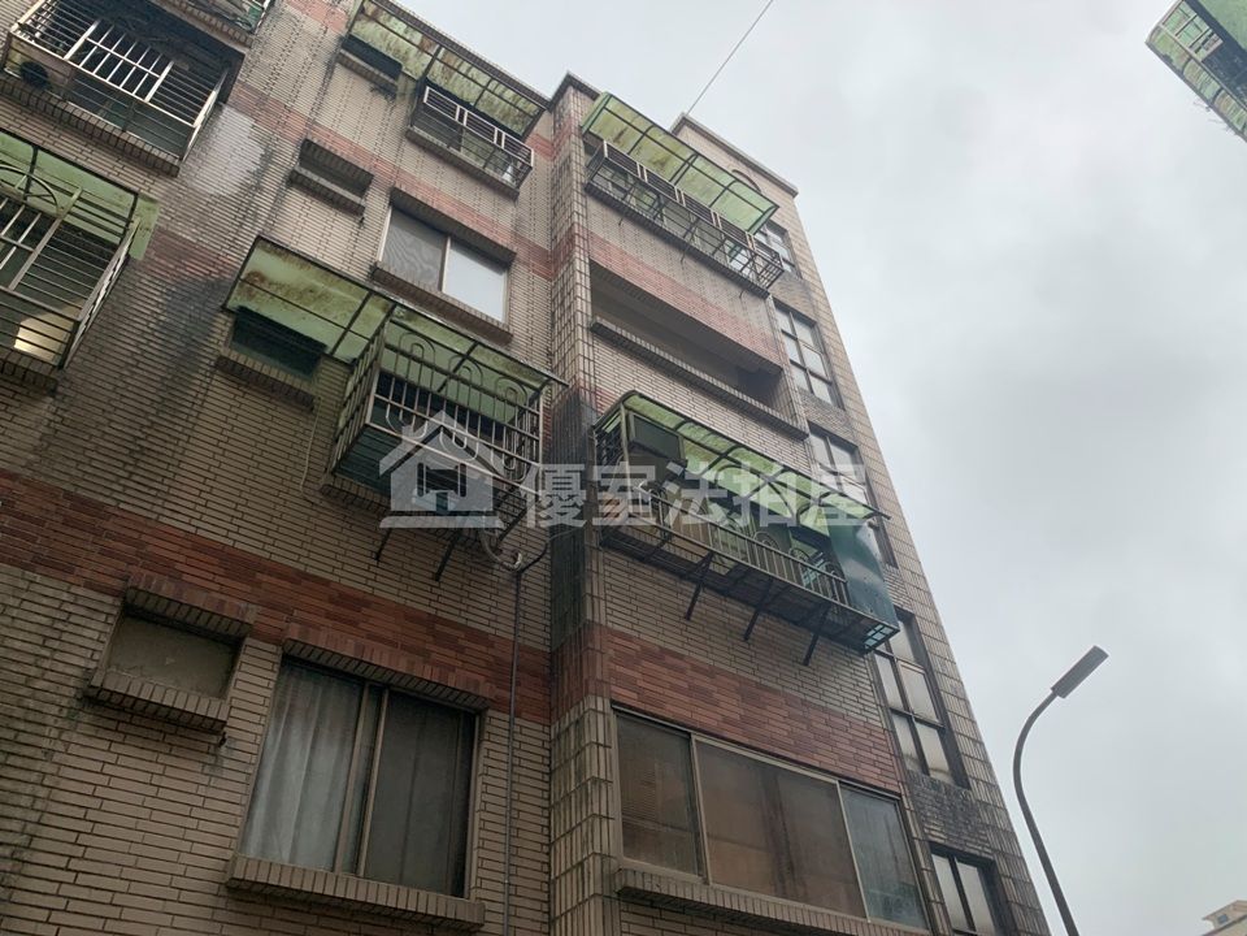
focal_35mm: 26
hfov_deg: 67.3
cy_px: 468
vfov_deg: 53.1
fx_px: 937
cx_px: 624
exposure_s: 1/121
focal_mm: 4.25
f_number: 1.8
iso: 64
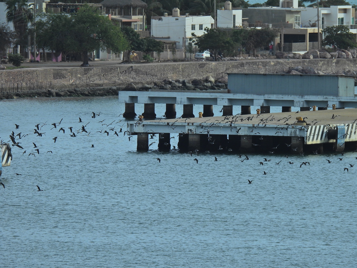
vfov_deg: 2.7
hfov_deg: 3.6
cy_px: 134
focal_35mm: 550
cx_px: 178
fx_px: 5672
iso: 100
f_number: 5
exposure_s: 1/800
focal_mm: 98.1
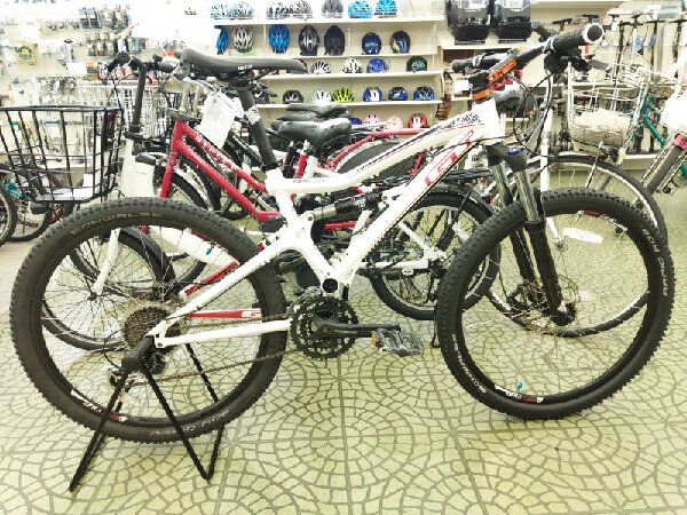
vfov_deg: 51.4
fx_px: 536
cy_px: 258
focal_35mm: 27
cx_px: 344
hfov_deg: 65.3
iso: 192
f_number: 1.79
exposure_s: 1/60
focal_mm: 4.71
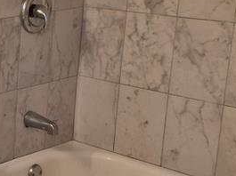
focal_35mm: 89
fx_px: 606
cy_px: 76
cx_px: -152
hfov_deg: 18.5
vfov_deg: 16.6
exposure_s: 1/120
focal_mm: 5.4
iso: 125
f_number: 1.8
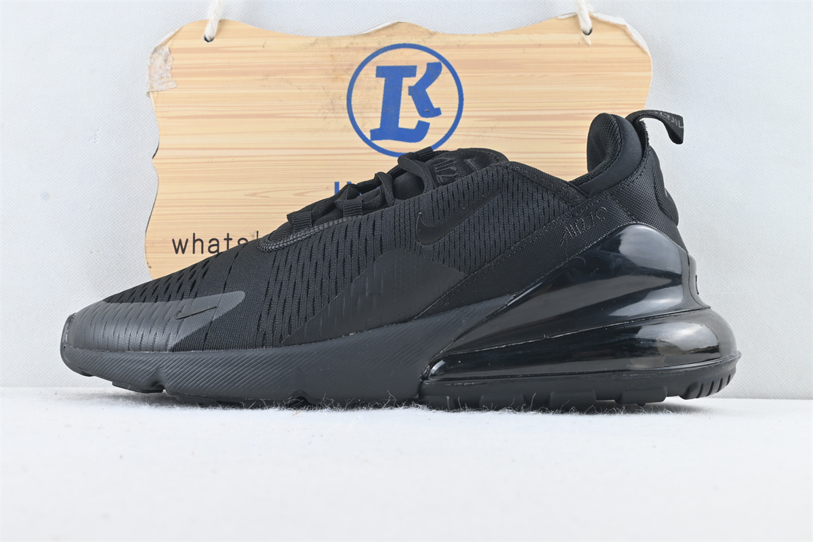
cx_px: 406
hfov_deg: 41.7
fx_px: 1067
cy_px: 271
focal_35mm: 47
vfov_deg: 28.5
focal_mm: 31.5
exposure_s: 1/8
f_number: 10
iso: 100
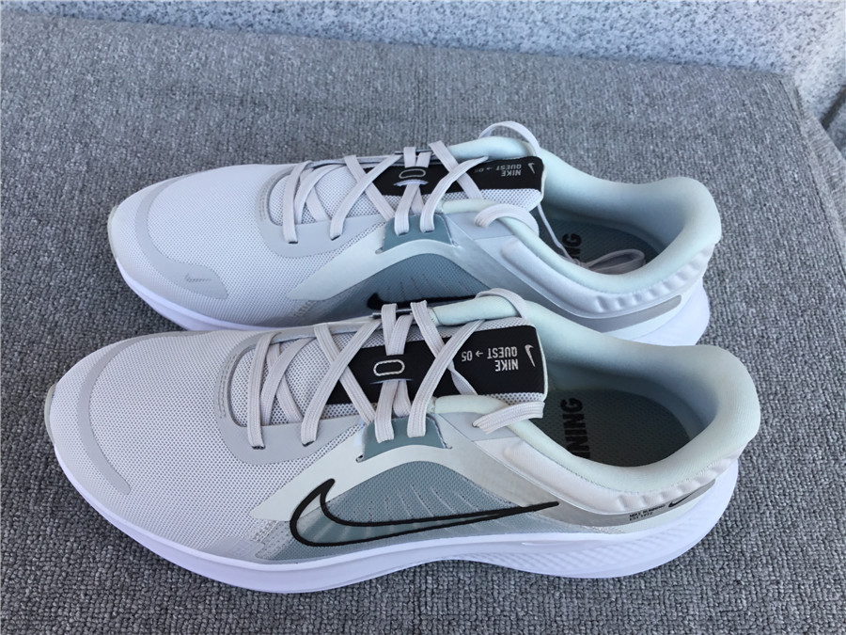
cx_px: 423
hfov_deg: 58.4
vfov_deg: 45.4
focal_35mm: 31
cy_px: 318
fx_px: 758
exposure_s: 1/278
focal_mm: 3.3
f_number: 2.4
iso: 25
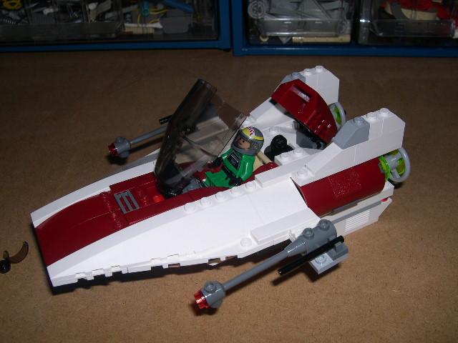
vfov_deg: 37.7
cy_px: 172
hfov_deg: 49.0
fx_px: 503
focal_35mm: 38
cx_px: 229
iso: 100
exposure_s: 1/60
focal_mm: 8
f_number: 7.6
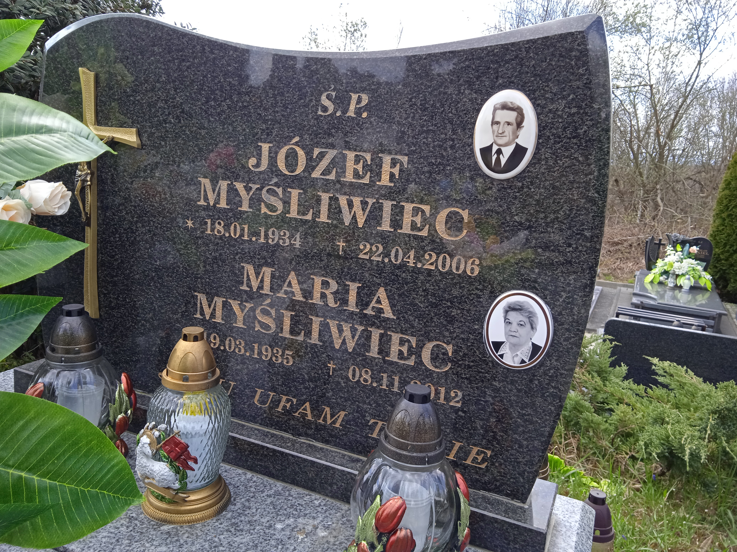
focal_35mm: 28
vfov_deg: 49.7
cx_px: 368
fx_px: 596
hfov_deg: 63.4
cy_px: 276
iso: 114
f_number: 2.2
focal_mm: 3.43
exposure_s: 1/209
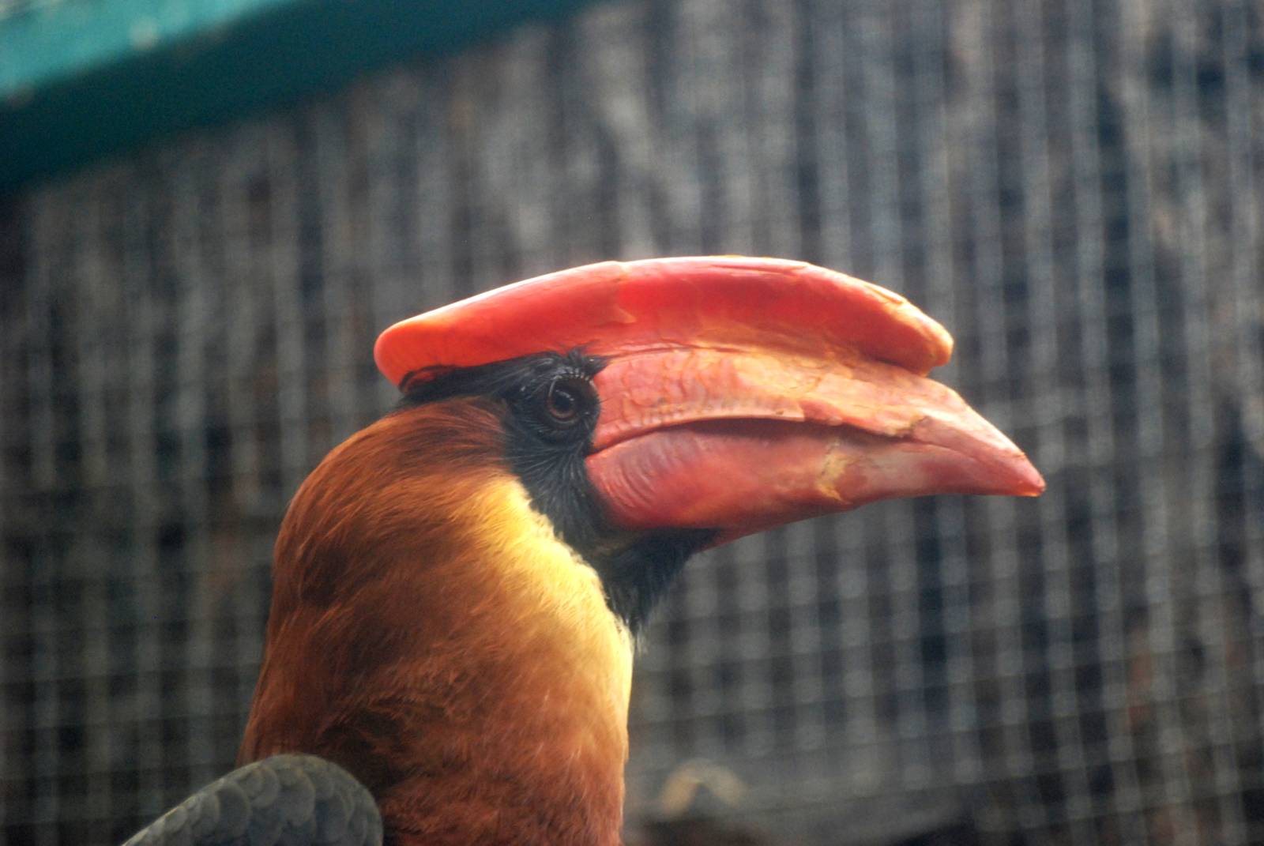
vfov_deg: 3.1
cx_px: 632
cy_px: 423
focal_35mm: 450
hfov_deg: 4.6
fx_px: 15819
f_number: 5.6
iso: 1000
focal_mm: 300
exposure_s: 1/200
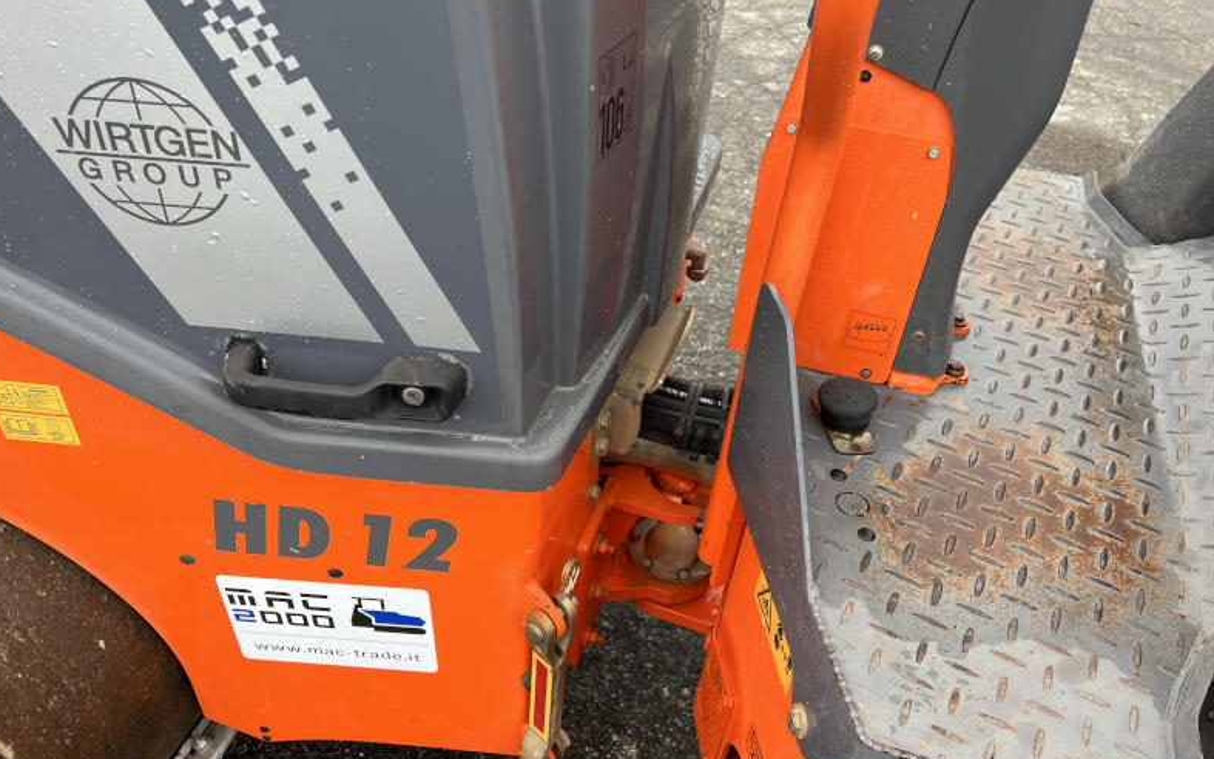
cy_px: 375
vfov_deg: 44.5
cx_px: 599
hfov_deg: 66.5
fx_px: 926
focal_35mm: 28
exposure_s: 1/238
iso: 40
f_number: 1.5
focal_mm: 5.7
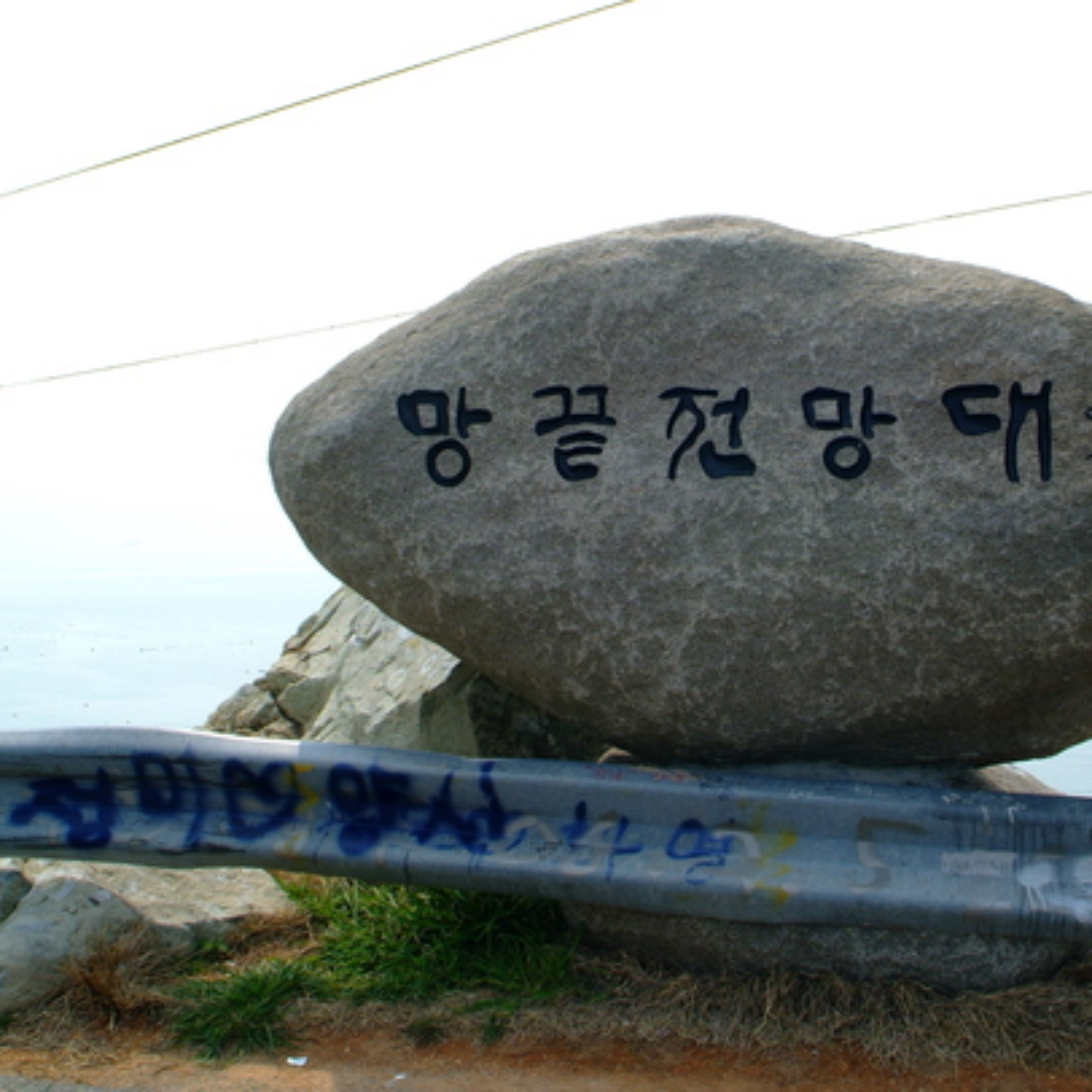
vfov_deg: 38.3
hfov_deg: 37.6
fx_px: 1570
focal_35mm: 44
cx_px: 784
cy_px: 562
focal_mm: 20
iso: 200
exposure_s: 1/250
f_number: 11
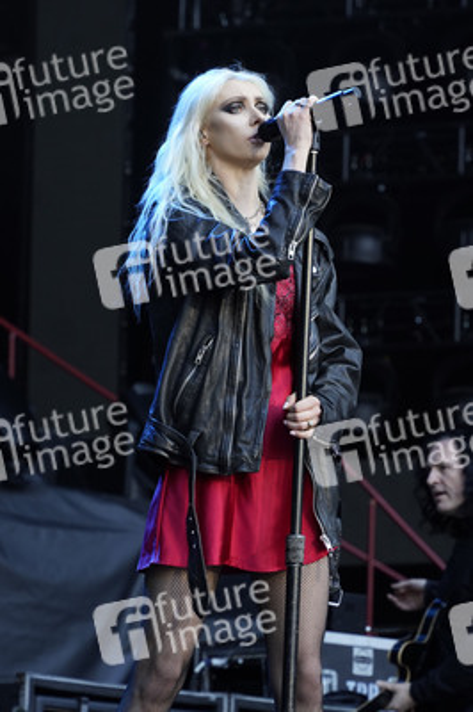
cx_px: 236
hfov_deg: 8.2
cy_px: 356
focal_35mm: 168
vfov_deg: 12.2
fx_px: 3316
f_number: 8
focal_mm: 168
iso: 1600
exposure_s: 1/200
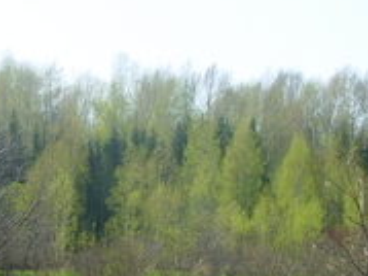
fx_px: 1243
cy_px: 195
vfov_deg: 12.6
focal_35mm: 117
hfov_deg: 16.7
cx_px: 78
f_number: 2.9
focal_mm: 6.3
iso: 50
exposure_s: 1/704
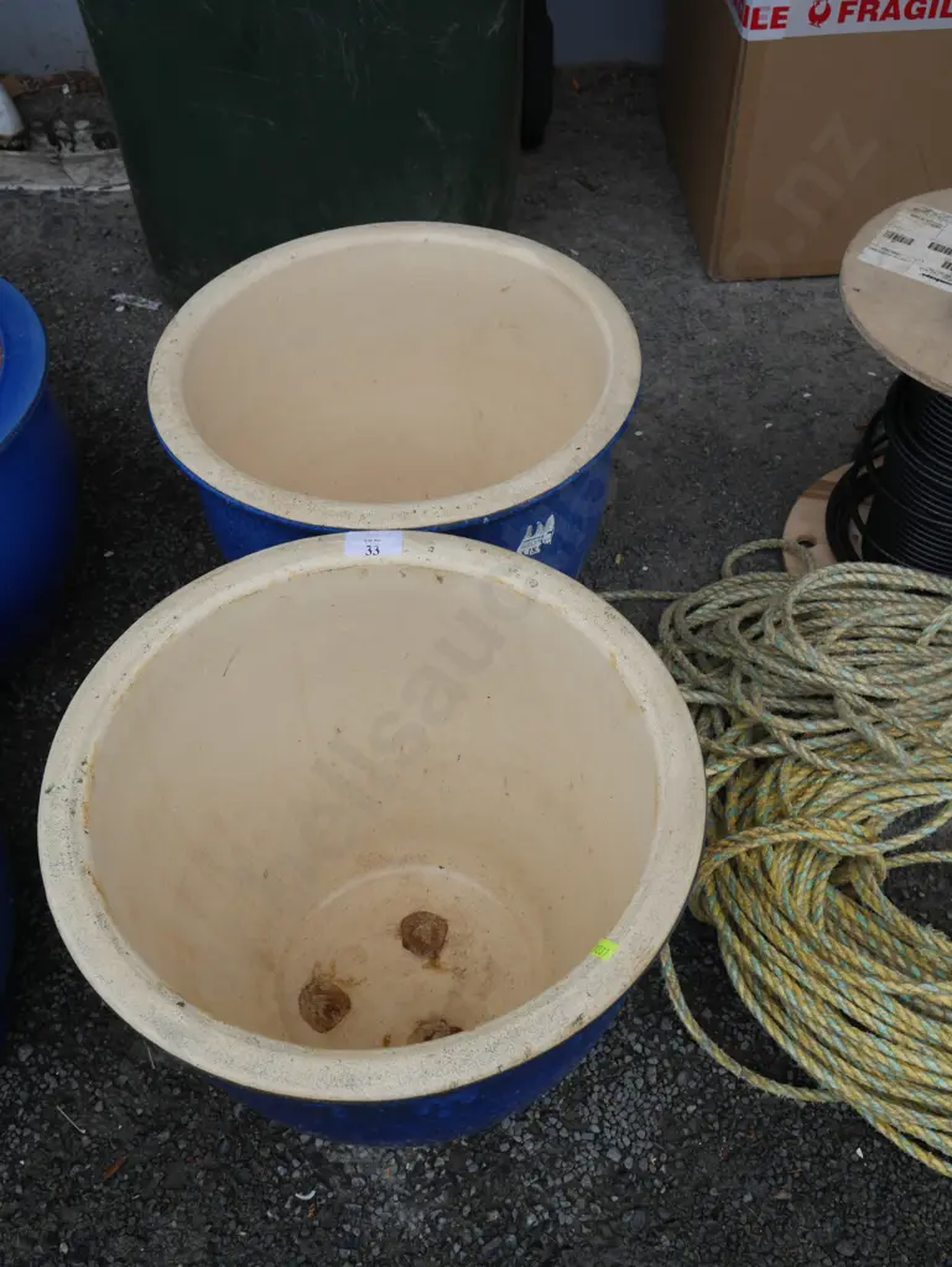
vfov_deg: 53.9
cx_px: 476
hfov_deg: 41.8
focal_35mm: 34
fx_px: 1246
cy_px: 634
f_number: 5.6
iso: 200
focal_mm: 17
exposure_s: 1/200
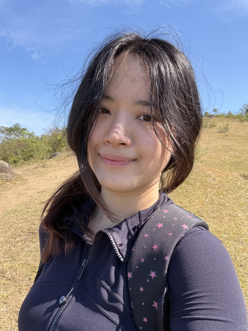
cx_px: 124
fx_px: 287
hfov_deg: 46.8
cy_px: 166
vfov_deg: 60.0
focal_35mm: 30
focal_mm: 2.71
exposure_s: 1/461
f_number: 1.9
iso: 40
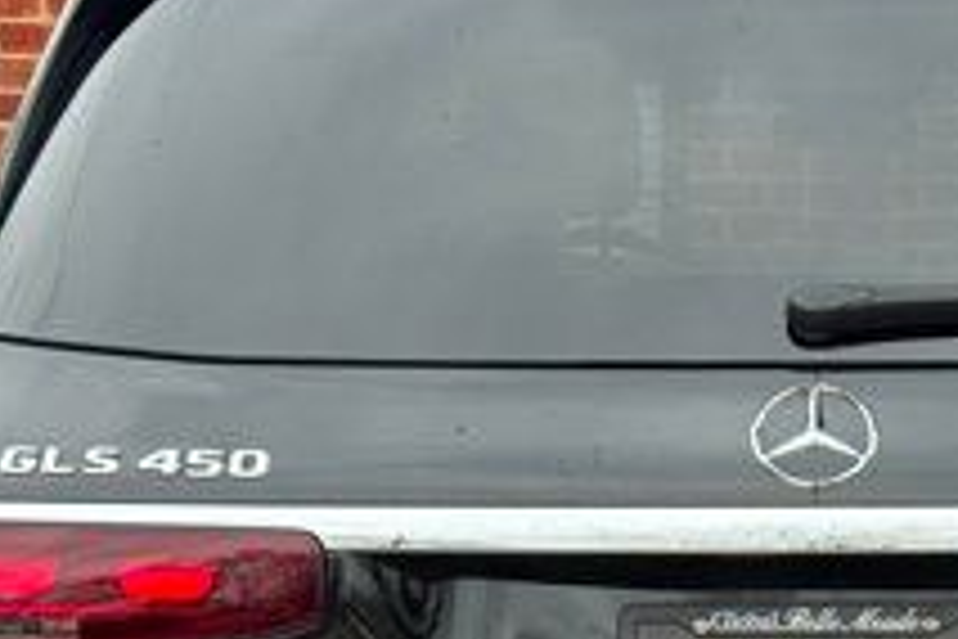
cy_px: 675
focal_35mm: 150
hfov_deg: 13.6
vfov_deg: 9.1
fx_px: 3991
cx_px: 846
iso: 80
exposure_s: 1/162
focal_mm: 6.76
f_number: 1.78
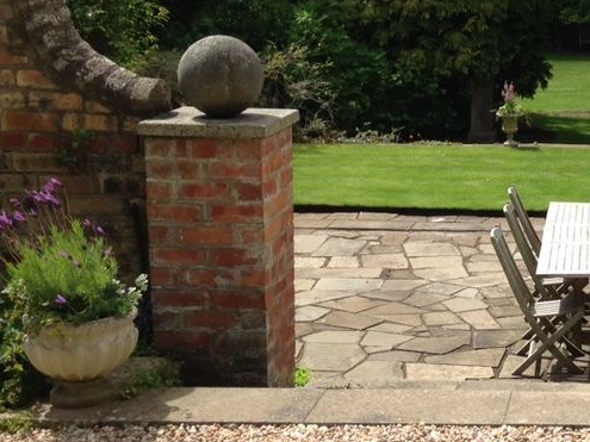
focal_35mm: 80
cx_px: 615
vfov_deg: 18.4
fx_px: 1363
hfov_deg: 23.2
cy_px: 168
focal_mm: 4.12
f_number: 2.4
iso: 50
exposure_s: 1/1043
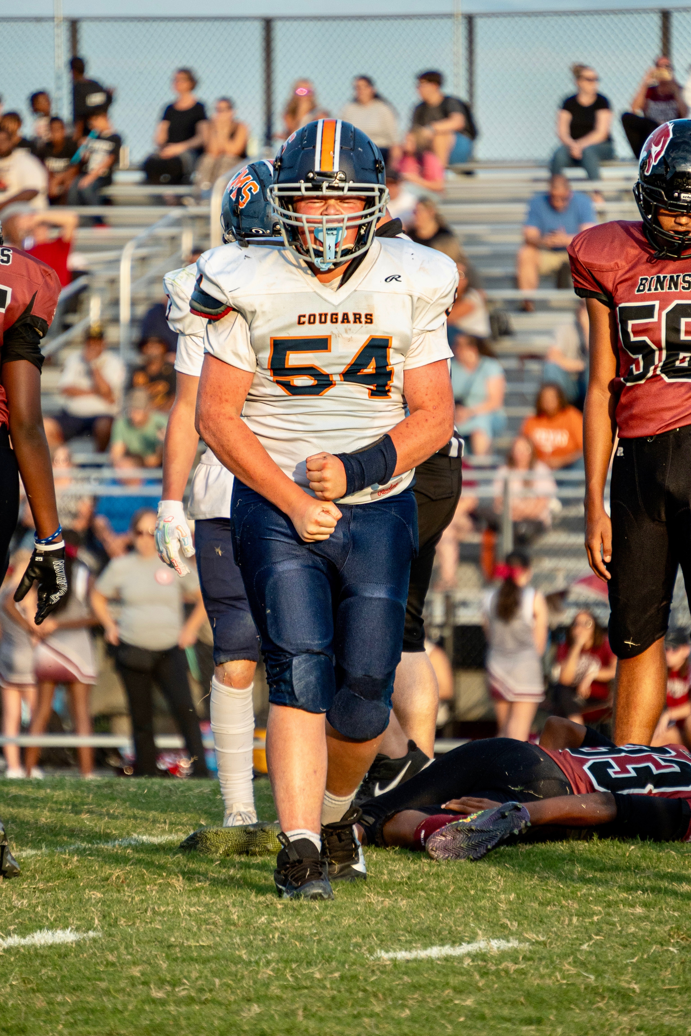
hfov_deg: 3.8
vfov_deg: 5.7
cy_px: 518
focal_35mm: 361
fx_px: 10393
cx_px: 346
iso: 800
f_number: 6.3
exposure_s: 1/1050
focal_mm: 241
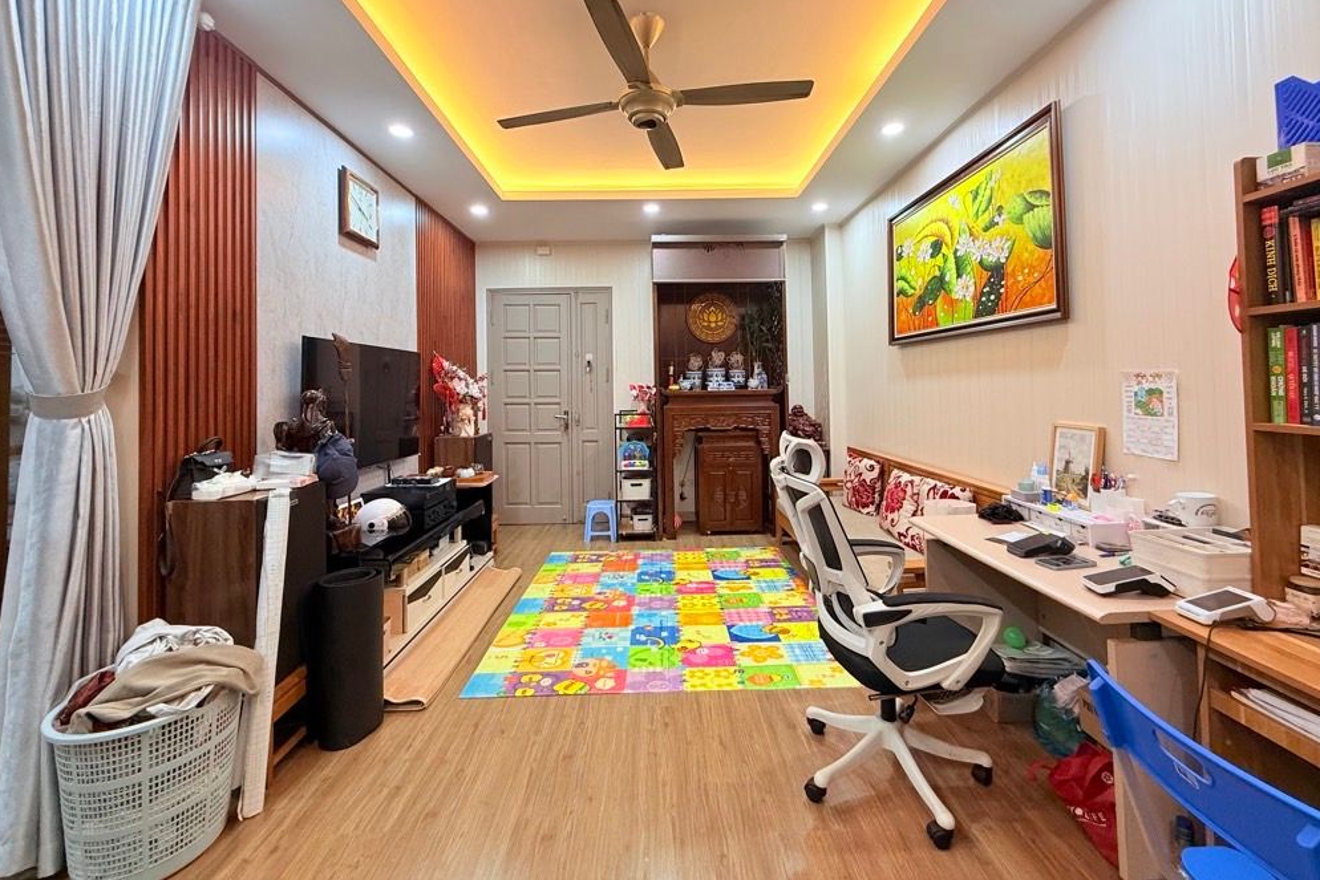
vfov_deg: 76.8
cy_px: 372
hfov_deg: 100.4
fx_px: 550
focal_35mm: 15
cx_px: 672
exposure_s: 1/100
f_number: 2.2
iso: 160
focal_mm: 2.22
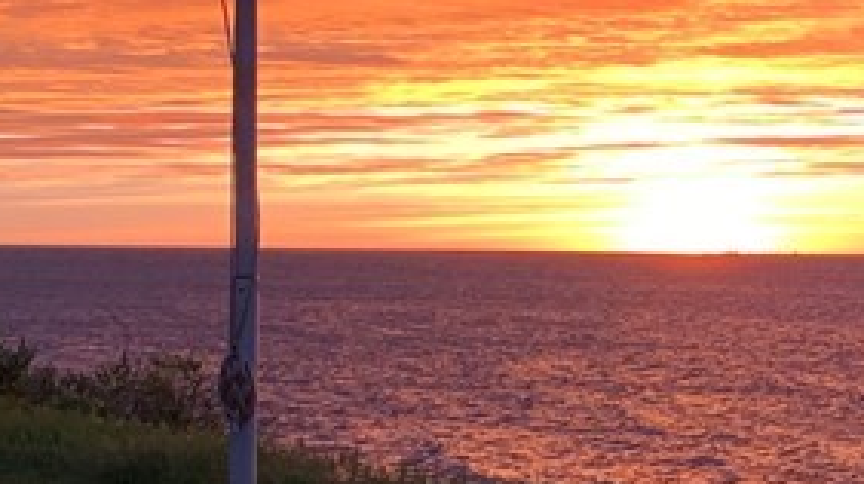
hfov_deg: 20.1
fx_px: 2357
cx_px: 873
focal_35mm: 103
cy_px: 239
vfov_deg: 11.7
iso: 80
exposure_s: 1/121
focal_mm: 4.25
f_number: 1.8
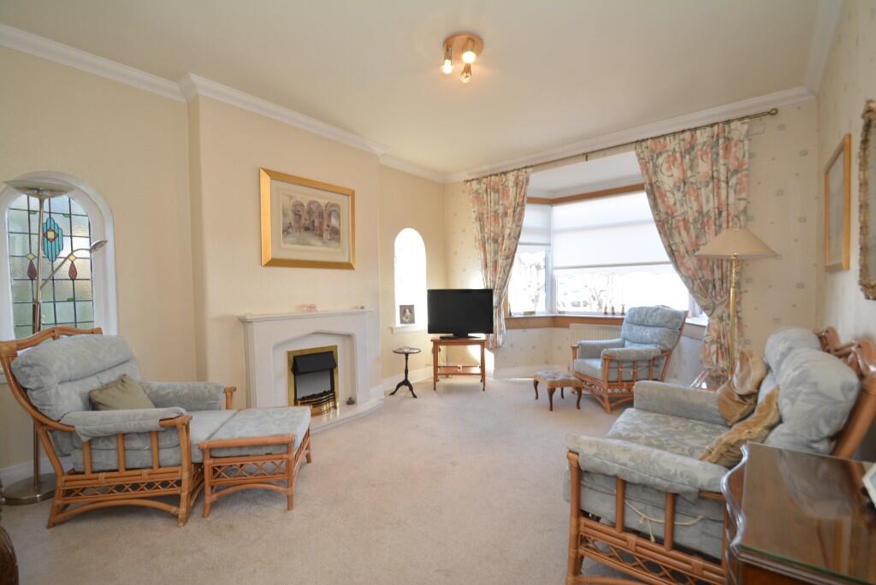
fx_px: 365
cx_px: 438
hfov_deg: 100.4
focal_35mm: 15
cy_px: 292
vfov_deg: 77.4
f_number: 5.6
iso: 100
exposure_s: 1/15
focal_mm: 10
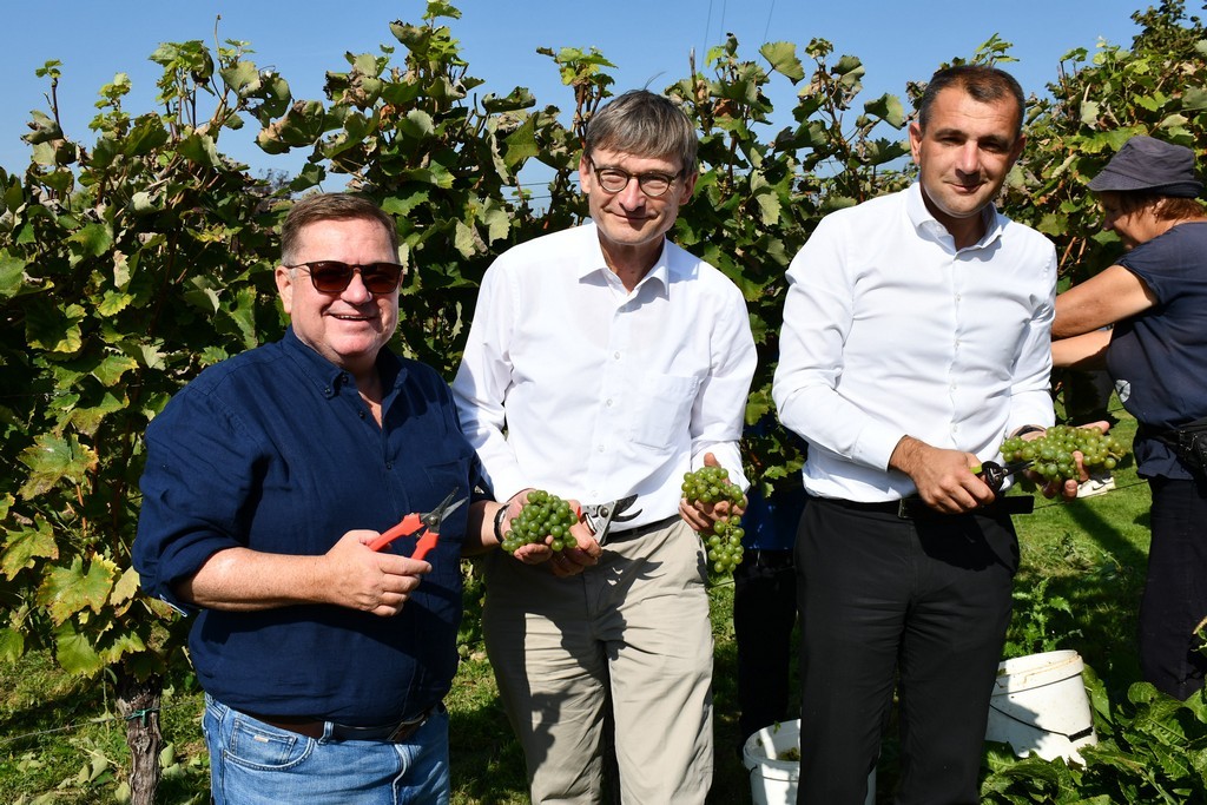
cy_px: 402
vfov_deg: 36.9
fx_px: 1207
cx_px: 604
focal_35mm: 36
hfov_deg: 53.1
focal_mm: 24
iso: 100
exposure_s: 1/320
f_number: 9
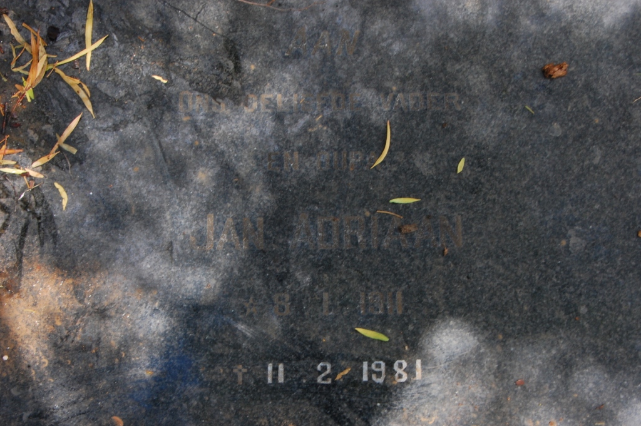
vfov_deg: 21.5
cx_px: 320
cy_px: 213
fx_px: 1121
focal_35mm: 63
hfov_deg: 31.9
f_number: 18
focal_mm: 42
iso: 450
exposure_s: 1/30
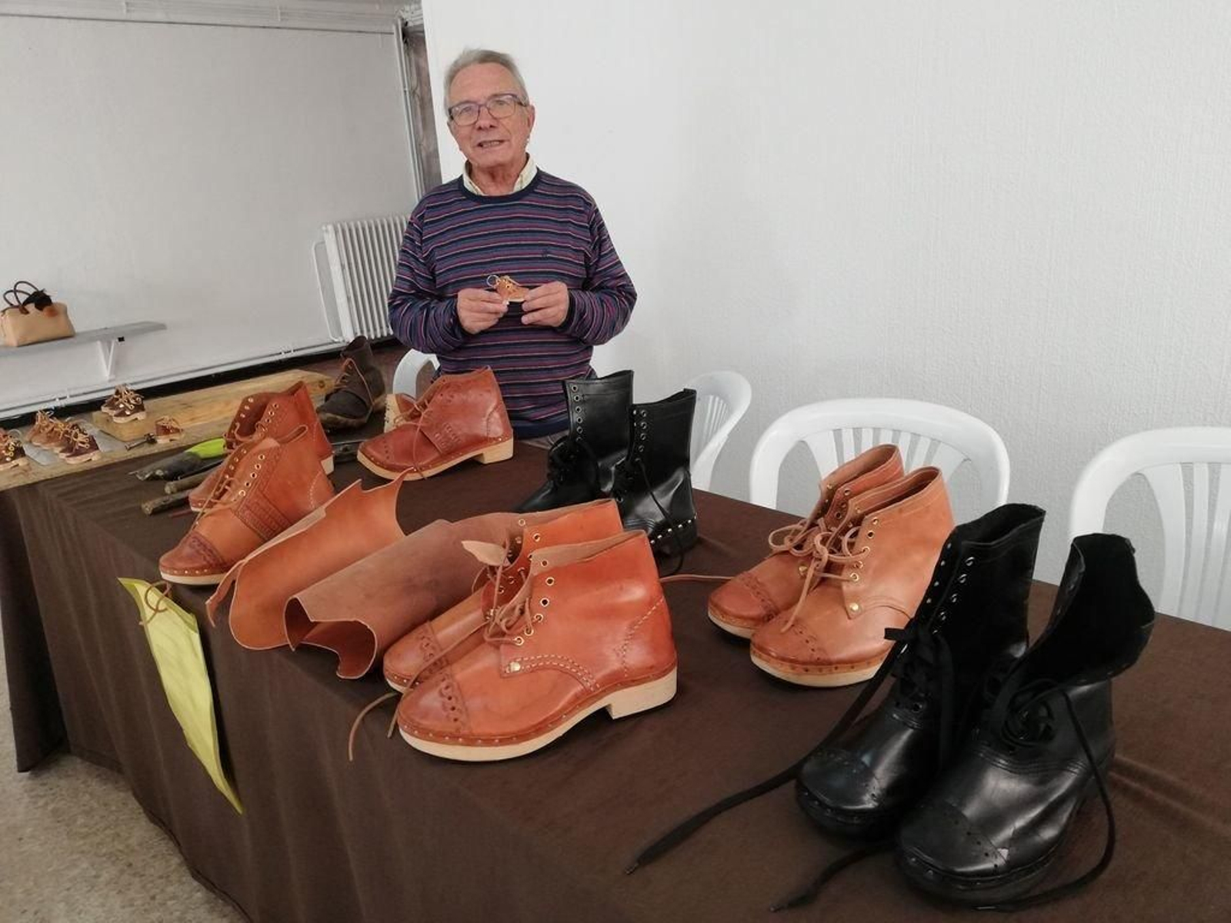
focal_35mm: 27
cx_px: 616
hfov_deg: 65.3
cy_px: 462
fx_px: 960
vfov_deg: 51.4
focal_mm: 3.81
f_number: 2.2
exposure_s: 1/50
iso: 200
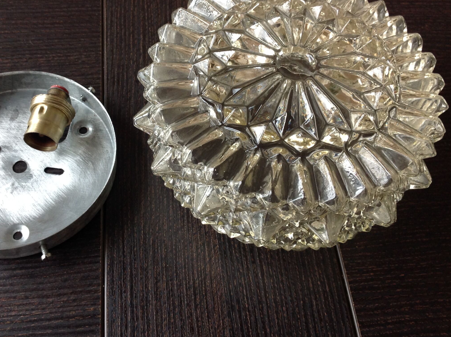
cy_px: 137
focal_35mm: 45
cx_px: 181
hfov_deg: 41.9
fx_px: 585
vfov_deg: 32.0
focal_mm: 4.28
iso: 100
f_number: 2.4
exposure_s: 1/15
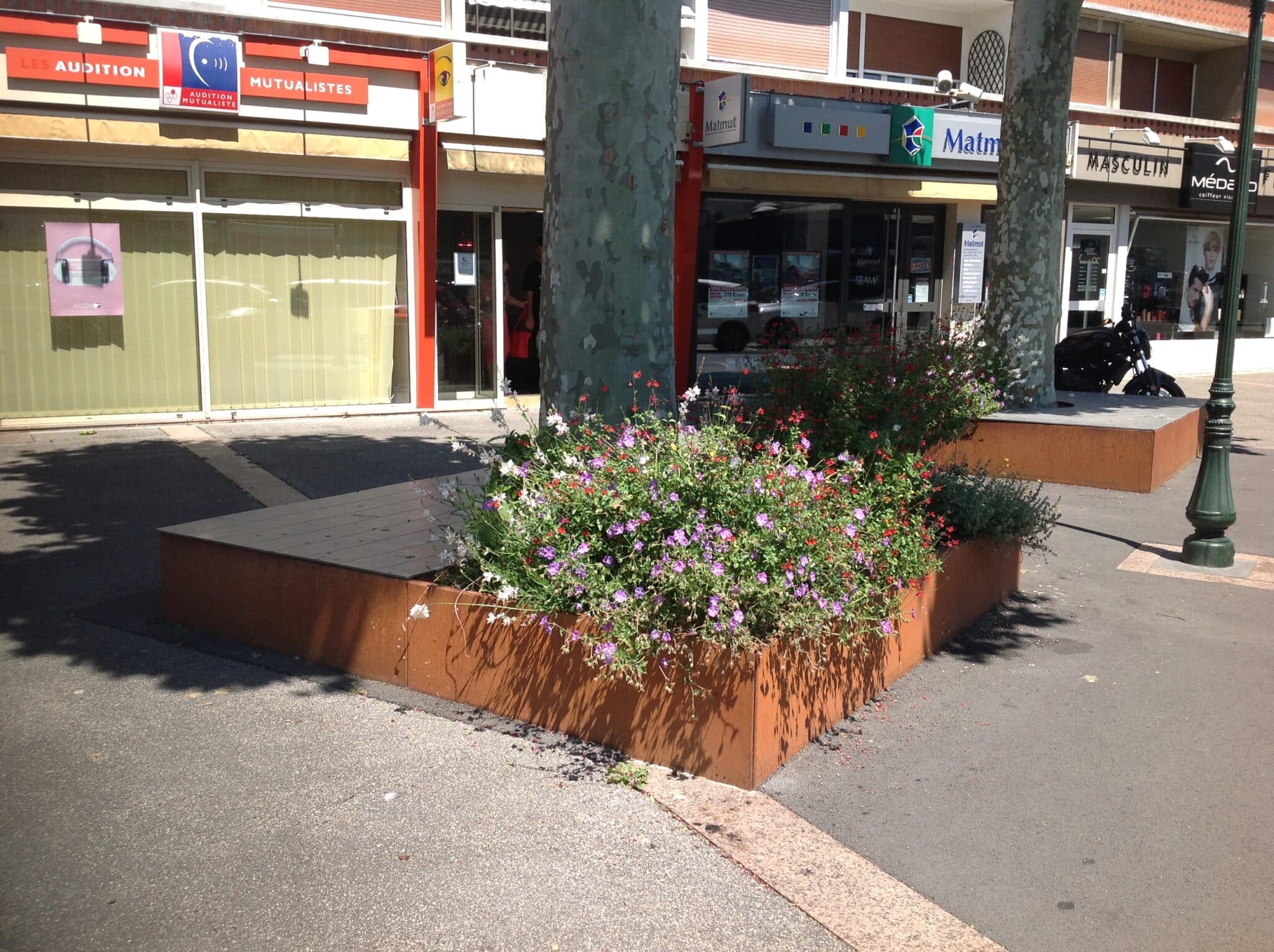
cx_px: 637
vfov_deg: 40.6
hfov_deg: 52.7
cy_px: 476
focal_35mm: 35
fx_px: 1286
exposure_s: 1/796
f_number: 2.4
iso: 50
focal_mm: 4.28
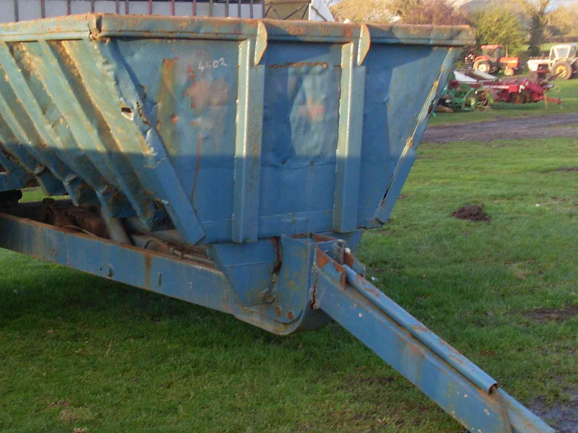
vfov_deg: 22.6
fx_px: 1085
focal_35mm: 65
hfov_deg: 29.7
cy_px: 244
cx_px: 214
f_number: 3
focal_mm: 6.3
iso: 80
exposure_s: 1/90
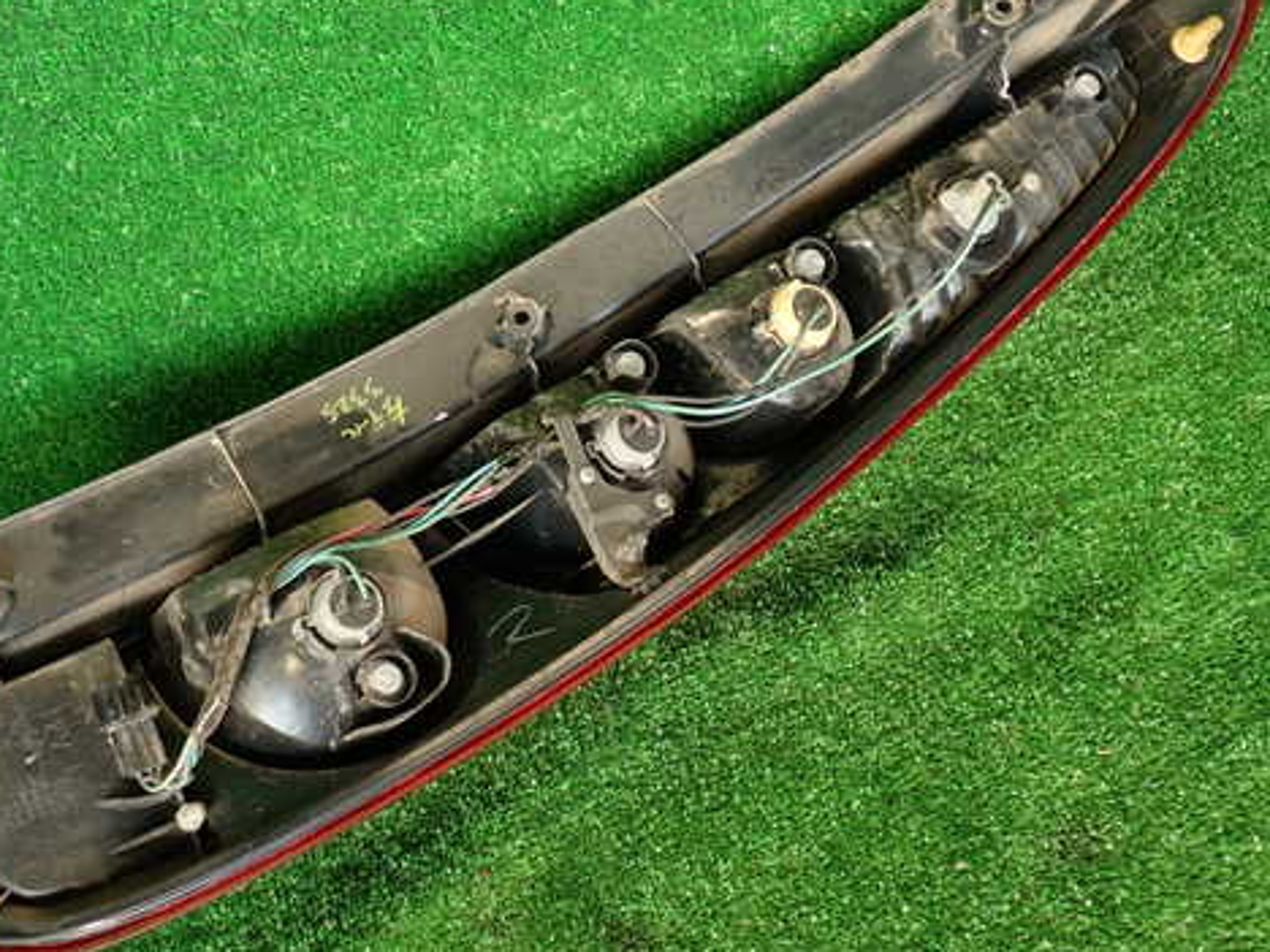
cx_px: 524
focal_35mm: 41
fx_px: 1504
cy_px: 445
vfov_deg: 35.1
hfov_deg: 45.6
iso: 200
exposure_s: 1/40
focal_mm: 5.79
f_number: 2.4
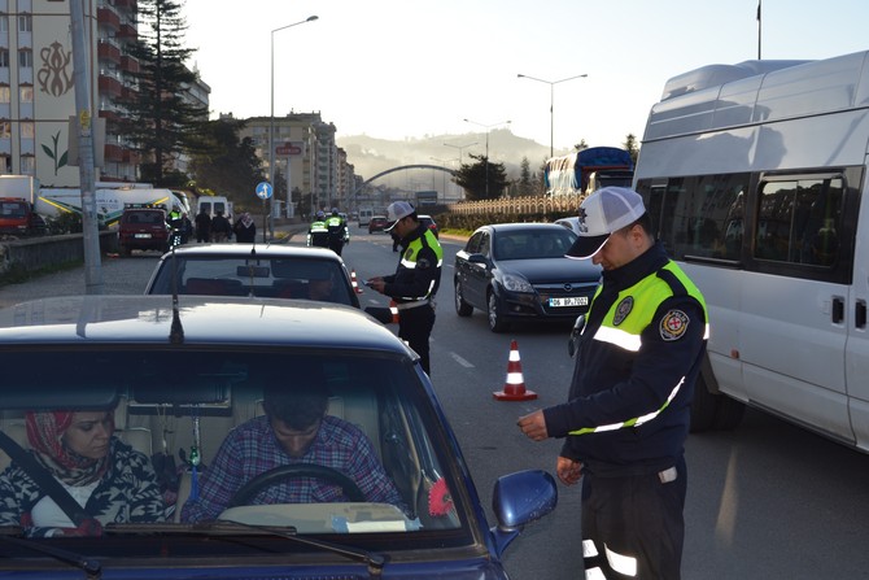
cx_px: 434
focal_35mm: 48
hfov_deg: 41.1
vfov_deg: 28.1
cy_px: 290
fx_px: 1159
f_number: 6.3
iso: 100
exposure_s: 1/200
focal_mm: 32
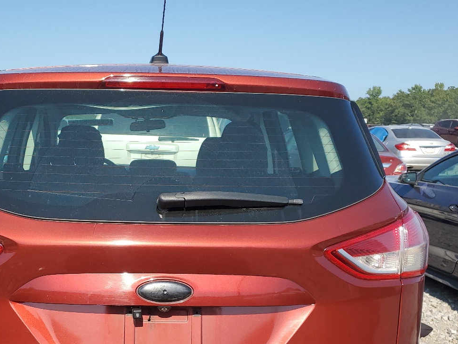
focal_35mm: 43
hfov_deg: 43.4
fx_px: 569
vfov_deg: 32.7
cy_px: 277
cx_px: 161
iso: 50
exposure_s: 1/2500
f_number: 1.5
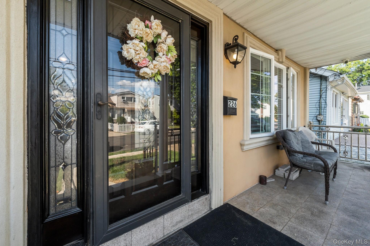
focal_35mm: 14
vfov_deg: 81.2
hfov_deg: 104.3
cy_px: 123
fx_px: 144
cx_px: 185
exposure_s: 1/320
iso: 1000
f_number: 10
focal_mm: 14
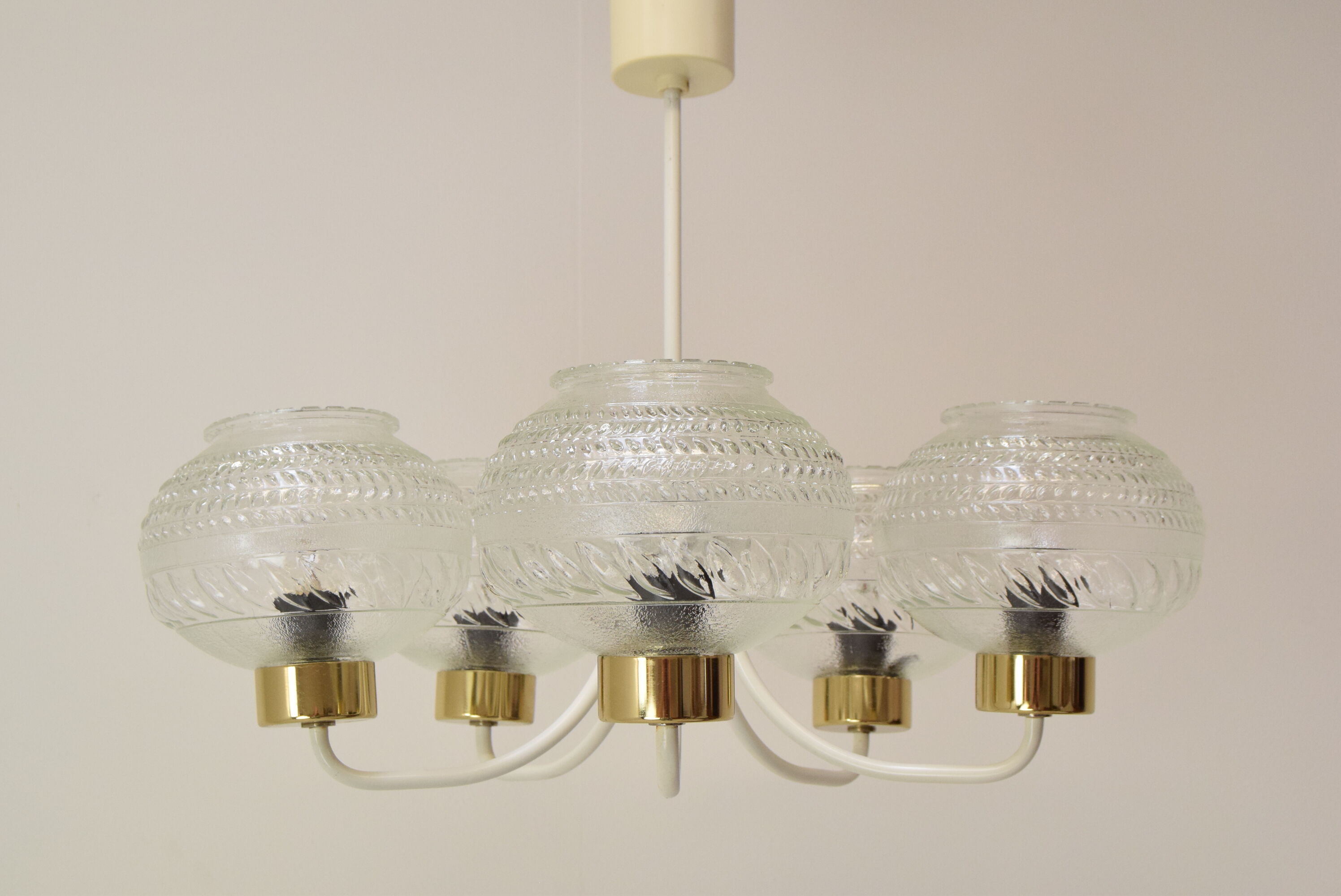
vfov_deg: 25.8
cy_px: 448
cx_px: 670
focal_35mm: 52
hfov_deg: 37.8
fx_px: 1957
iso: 1600
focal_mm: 35
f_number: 9
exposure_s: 1/320
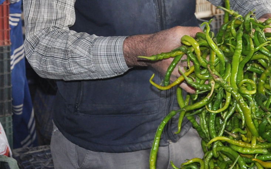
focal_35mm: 98
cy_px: -62
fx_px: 724
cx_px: 189
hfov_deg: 21.1
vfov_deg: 12.8
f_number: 3.8
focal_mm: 22
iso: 400
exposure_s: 1/200
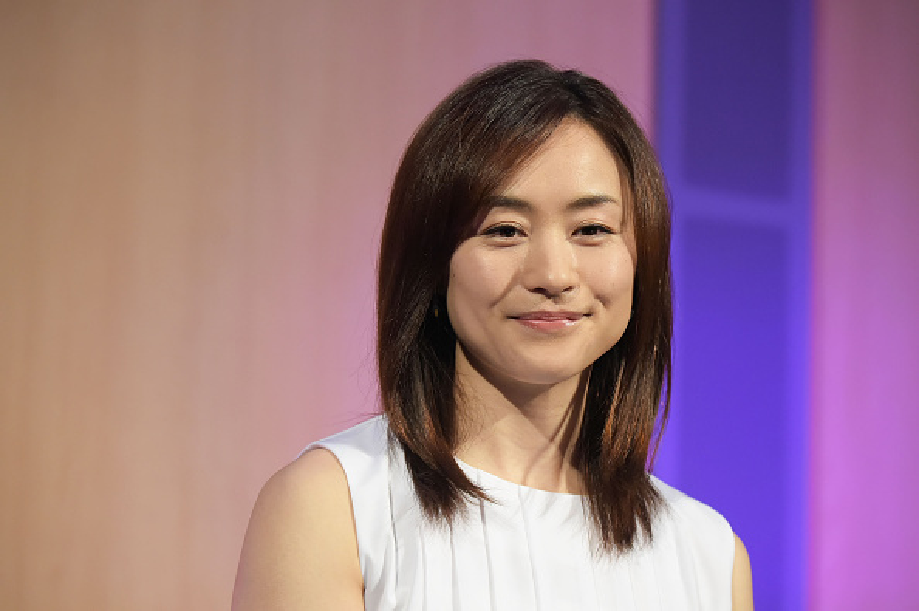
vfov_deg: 5.5
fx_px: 6376
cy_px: 306
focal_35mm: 250
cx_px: 460
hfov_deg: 8.2
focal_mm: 250
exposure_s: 1/640
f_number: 5.6
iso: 5000
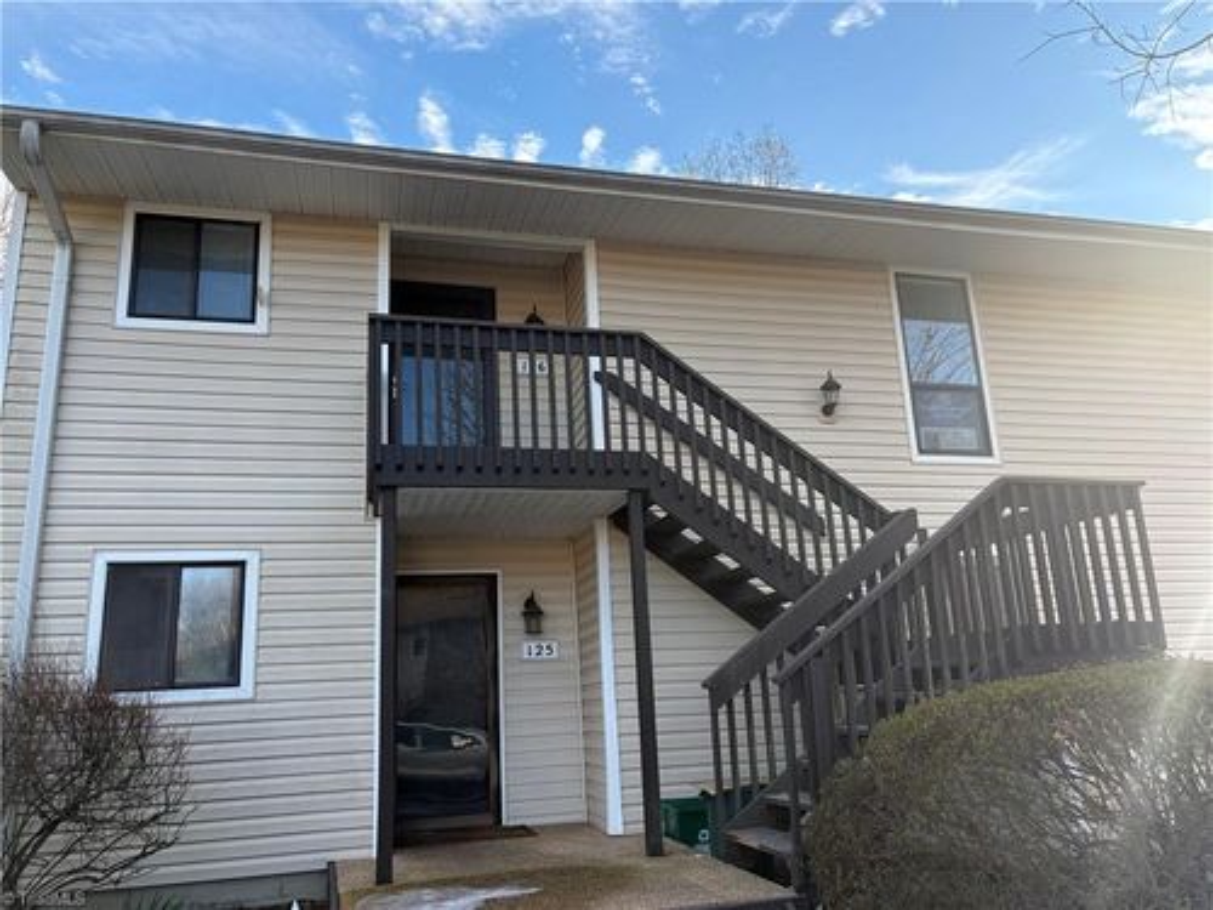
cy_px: 455
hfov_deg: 67.3
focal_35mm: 26
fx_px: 911
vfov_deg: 53.1
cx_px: 606
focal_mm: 5.96
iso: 64
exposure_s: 1/1135
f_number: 1.6
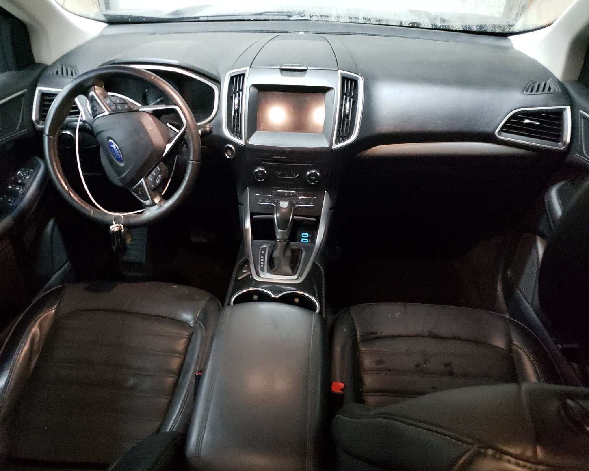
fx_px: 488
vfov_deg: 51.5
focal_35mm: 28
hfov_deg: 62.1
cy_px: 238
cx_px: 267
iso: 774
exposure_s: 1/24
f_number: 1.5
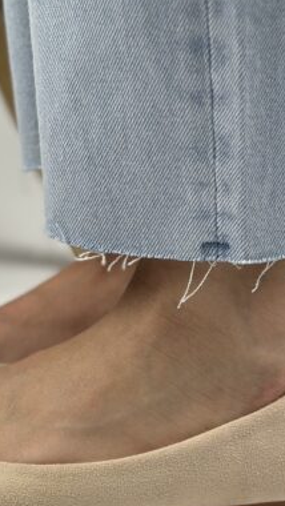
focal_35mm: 110
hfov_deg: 11.0
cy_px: 133
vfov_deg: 19.3
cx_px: 76
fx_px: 1477
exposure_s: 1/1157
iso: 80
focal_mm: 6.86
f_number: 1.78
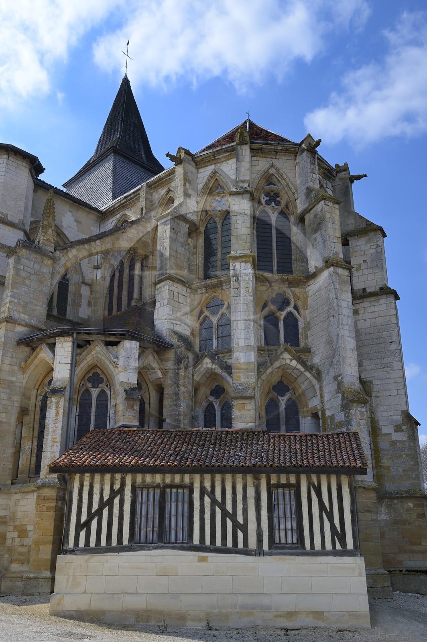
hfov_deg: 38.8
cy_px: 321
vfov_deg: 55.8
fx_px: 606
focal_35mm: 34
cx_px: 214
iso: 100
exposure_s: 1/250
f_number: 9
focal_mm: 34
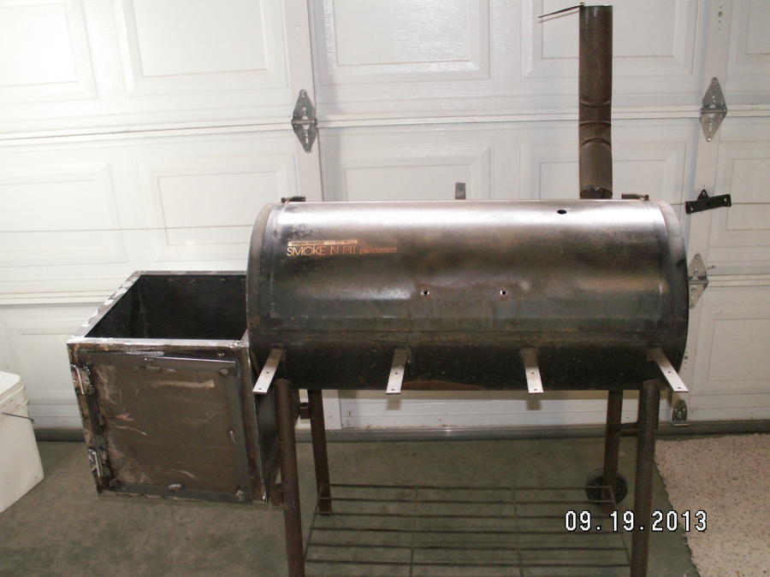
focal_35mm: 35
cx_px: 385
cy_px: 288
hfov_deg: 52.6
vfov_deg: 40.7
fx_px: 779
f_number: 2.8
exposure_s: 1/50
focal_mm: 5.86
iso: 160
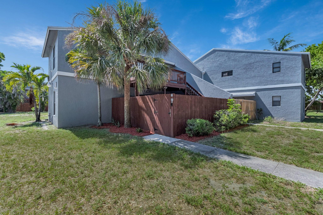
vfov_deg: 77.3
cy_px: 108
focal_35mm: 15
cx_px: 162
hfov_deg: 100.4
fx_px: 135
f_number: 8
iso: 640
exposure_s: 1/320
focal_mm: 10
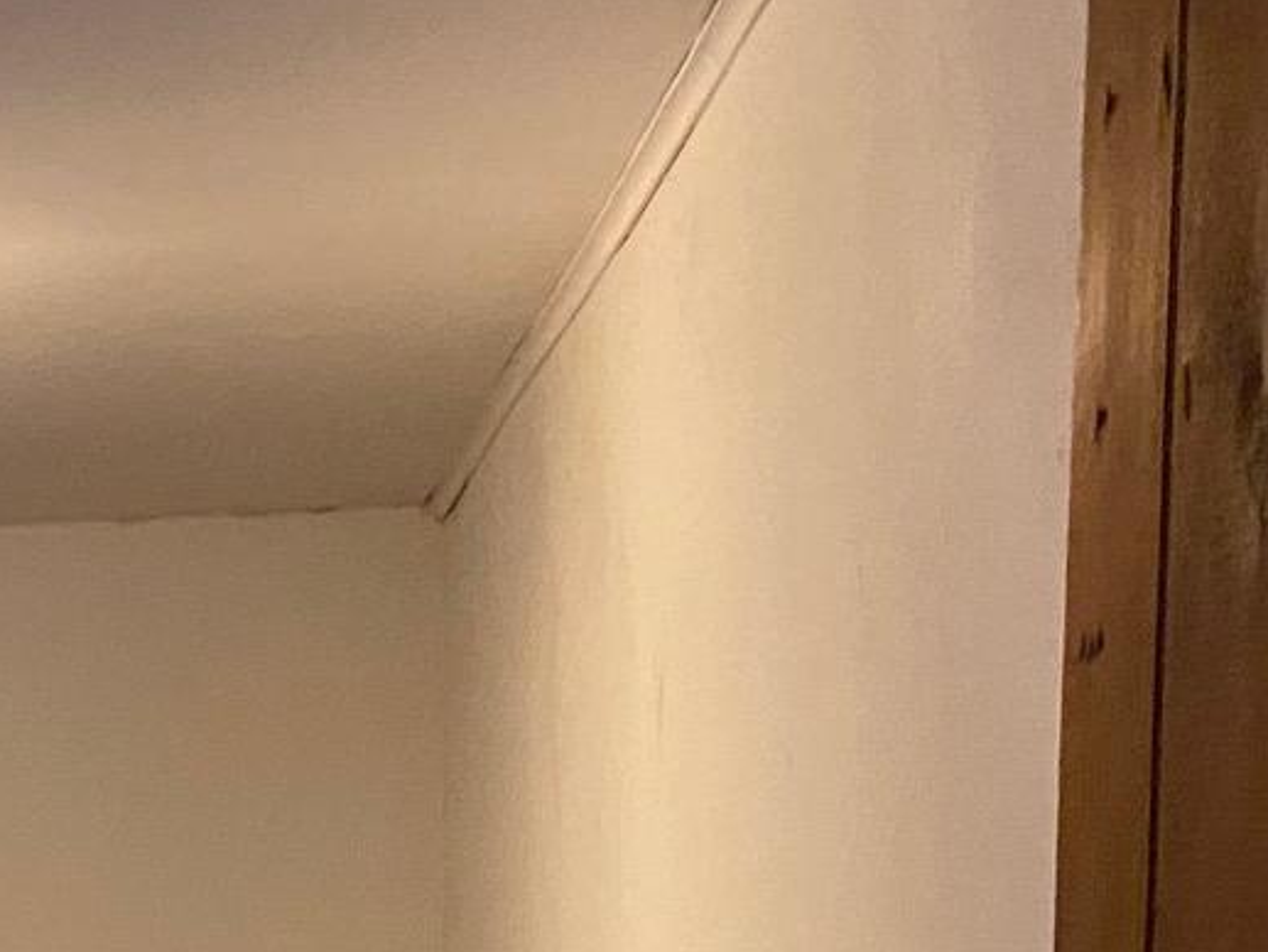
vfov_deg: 13.5
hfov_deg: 16.9
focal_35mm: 103
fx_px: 3774
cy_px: 1428
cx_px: -733
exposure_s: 1/40
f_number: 1.8
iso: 640
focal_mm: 4.25
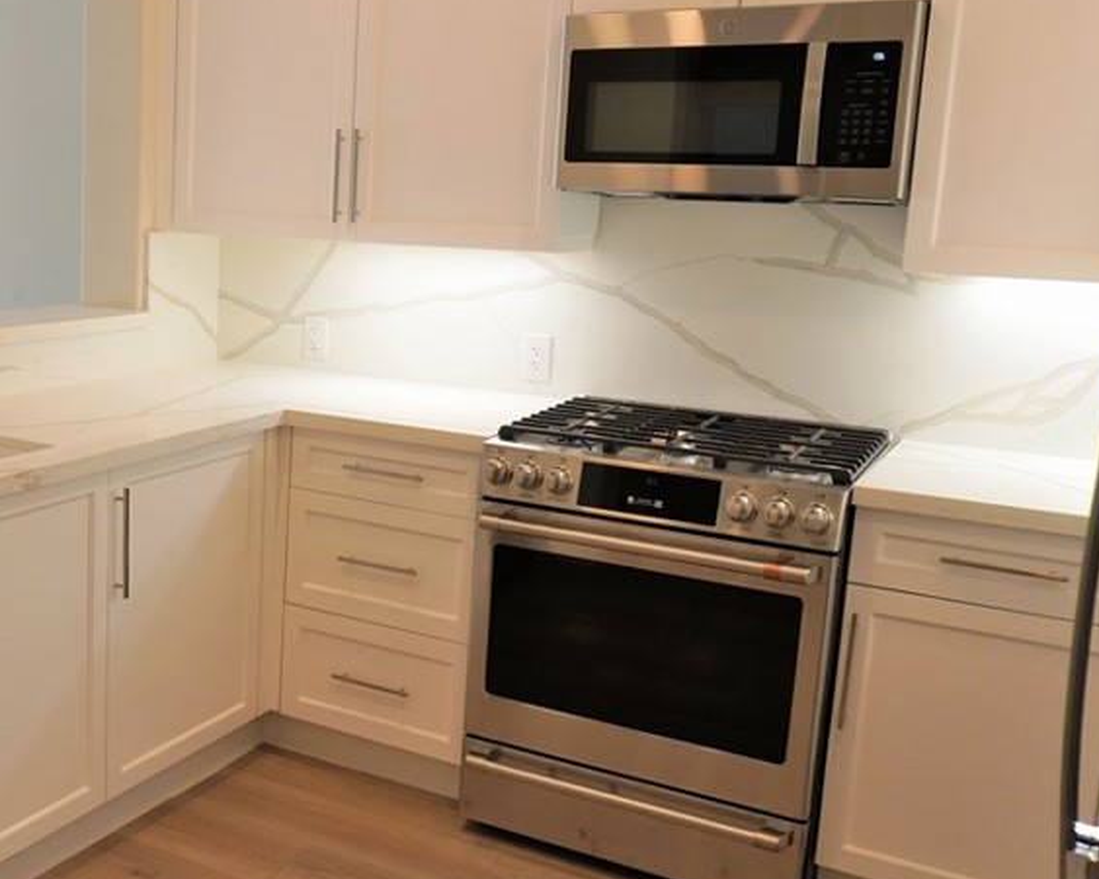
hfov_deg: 42.7
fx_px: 1333
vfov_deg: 36.5
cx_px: 217
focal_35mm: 41
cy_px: 421
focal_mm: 16
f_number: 4
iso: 320
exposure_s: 1/160
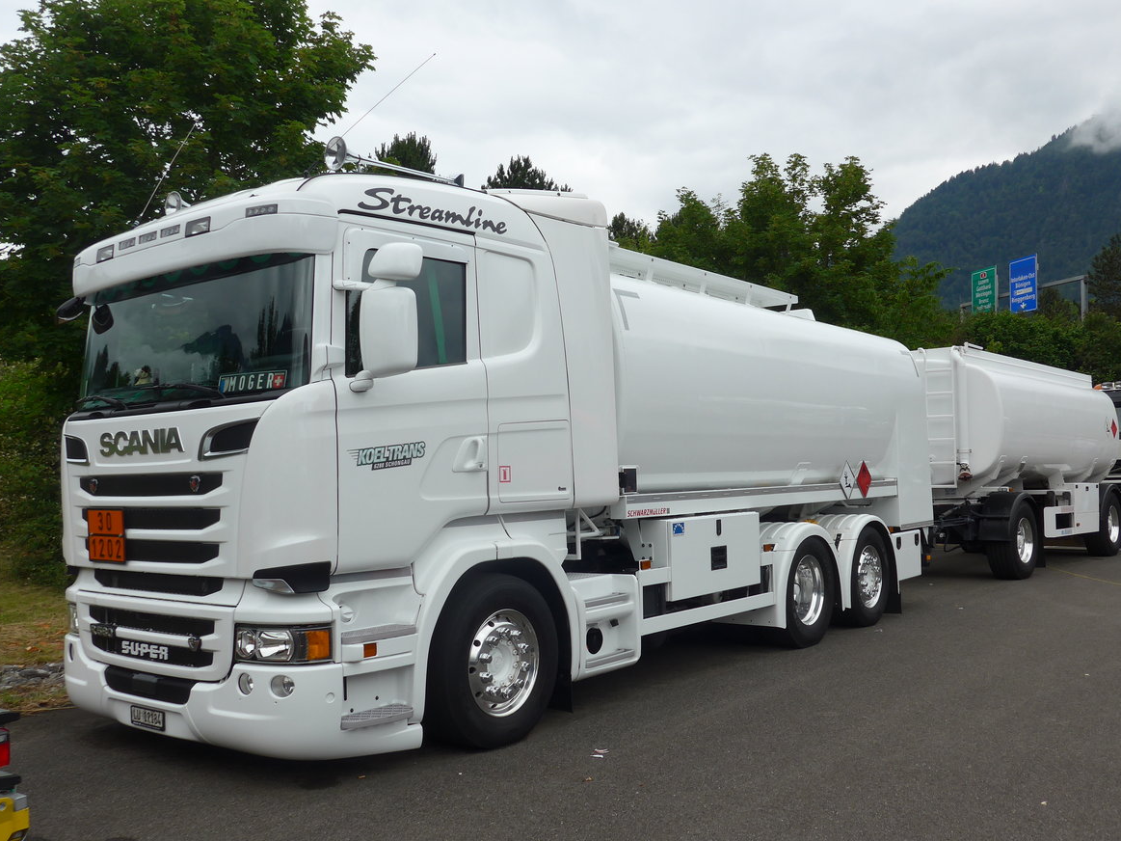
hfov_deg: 56.8
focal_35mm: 32
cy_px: 426
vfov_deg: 44.2
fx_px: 1036
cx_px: 566
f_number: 2.8
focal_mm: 6.5
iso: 80
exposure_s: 1/800
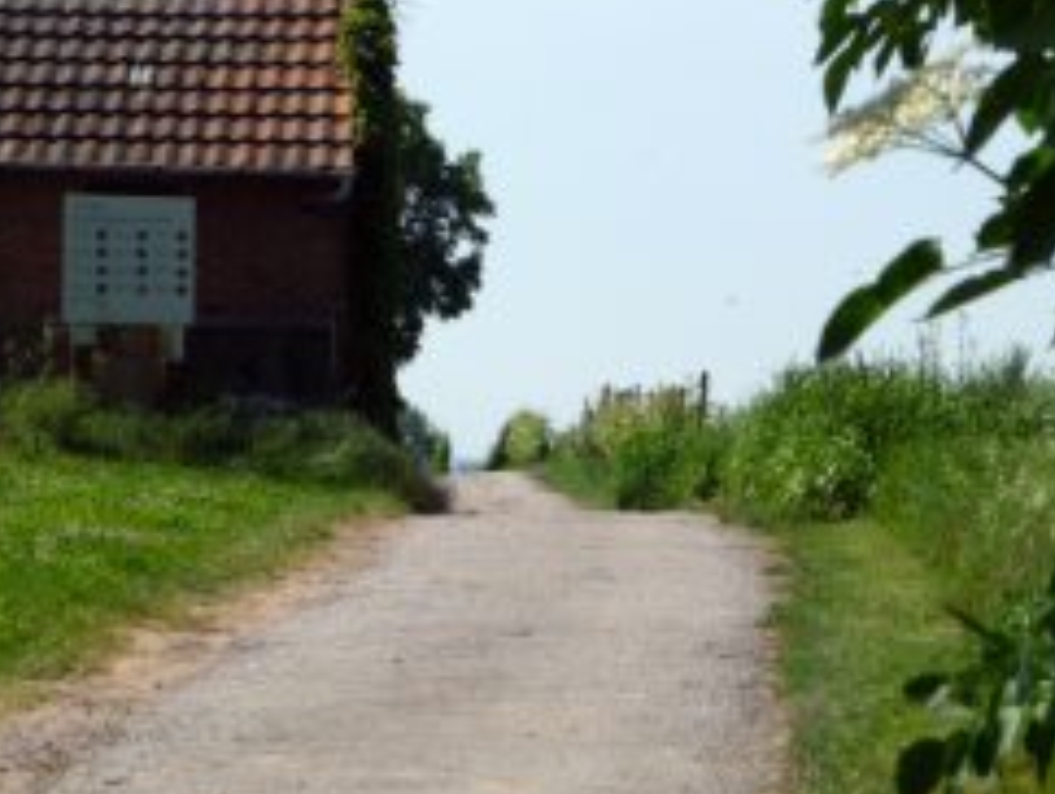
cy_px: 318
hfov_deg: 12.9
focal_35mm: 153
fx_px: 4668
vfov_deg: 9.7
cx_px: 353
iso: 100
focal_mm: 17.5
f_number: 4.7
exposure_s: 1/800
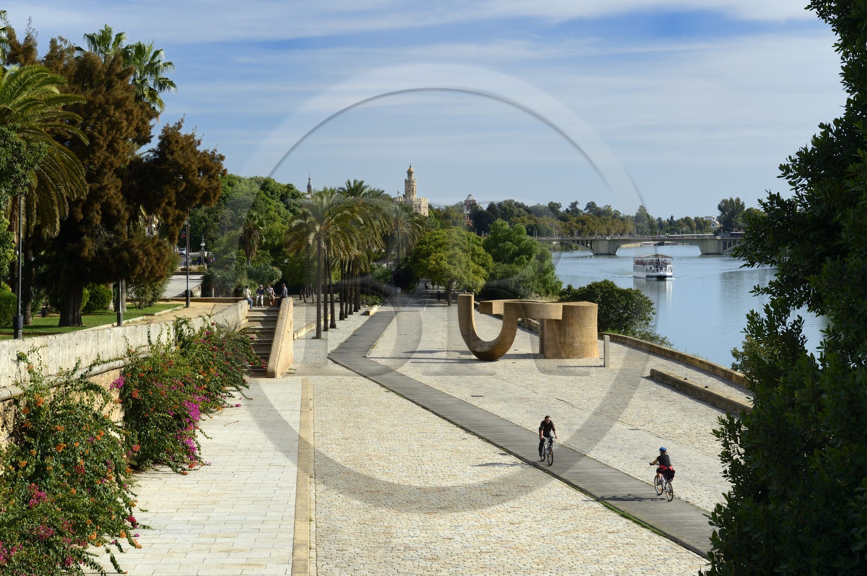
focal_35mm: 62
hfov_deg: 32.4
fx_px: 1492
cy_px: 288
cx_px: 434
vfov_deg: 21.9
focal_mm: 62
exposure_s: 1/250
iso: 200
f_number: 11
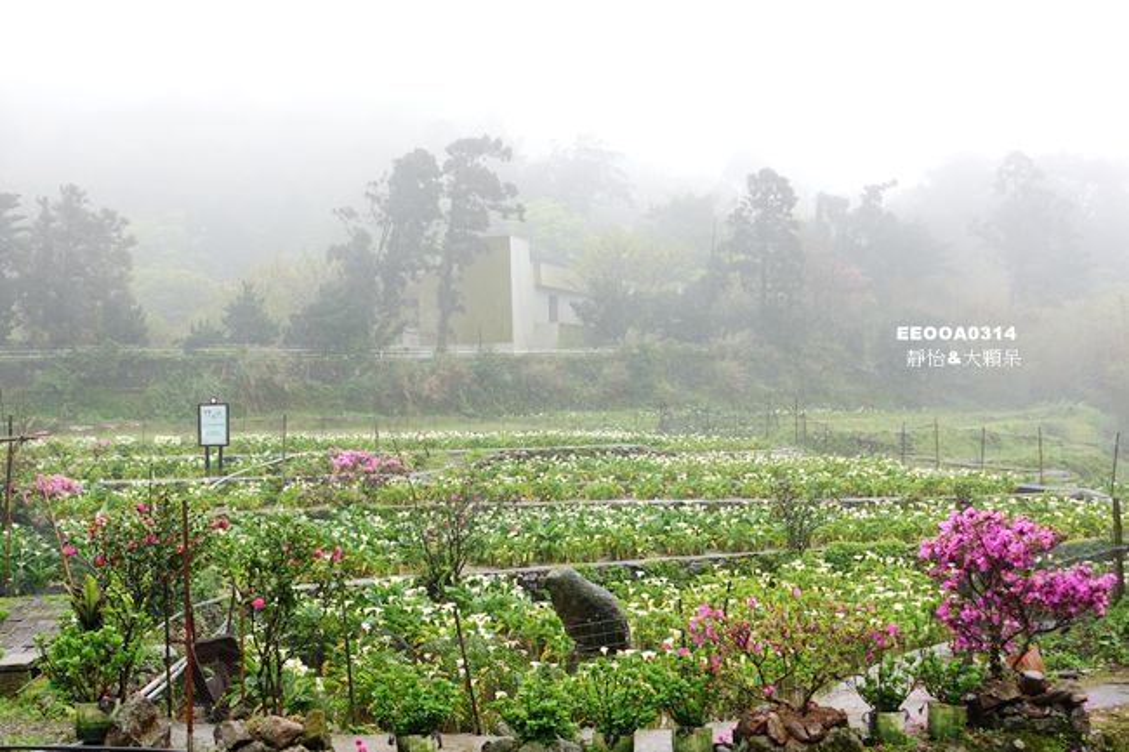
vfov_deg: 28.6
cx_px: 564
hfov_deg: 41.9
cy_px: 376
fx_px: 1474
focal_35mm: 47
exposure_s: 1/100
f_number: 4
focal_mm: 17.27
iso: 125
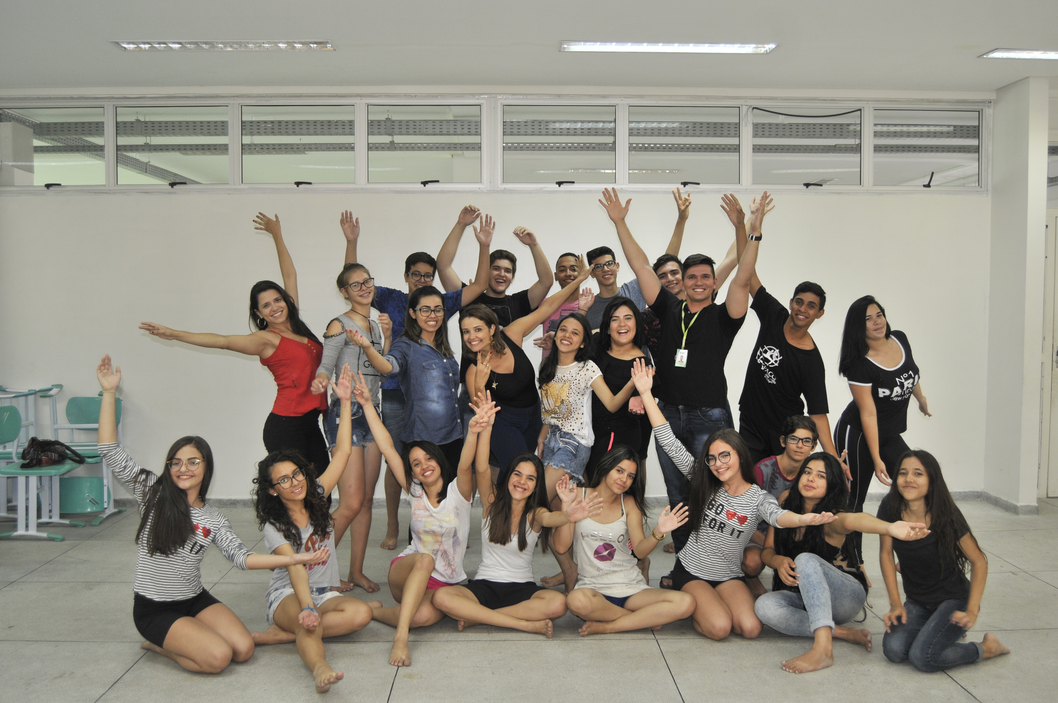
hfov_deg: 57.3
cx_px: 529
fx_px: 969
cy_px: 352
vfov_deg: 39.9
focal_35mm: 33
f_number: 3.8
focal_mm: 22
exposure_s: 1/60
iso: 360
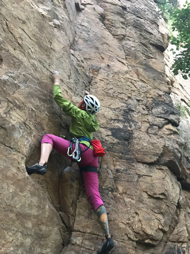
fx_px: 205
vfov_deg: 63.4
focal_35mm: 28
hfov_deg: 49.7
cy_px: 127
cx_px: 95
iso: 320
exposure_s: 1/17
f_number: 1.8
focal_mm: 3.99
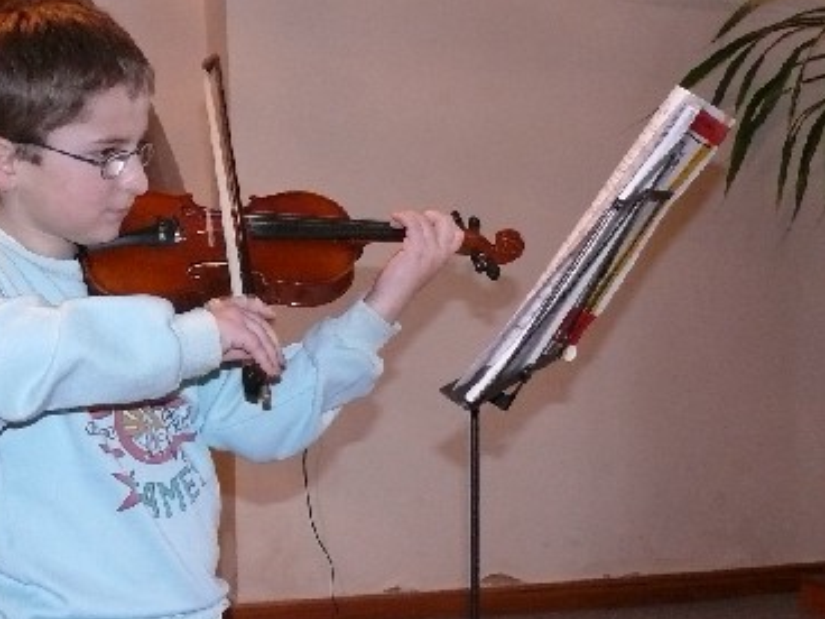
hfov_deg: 25.4
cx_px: 222
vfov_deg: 19.4
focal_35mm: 76
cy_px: 312
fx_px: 1811
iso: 400
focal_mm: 7.5
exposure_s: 1/30
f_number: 2.8
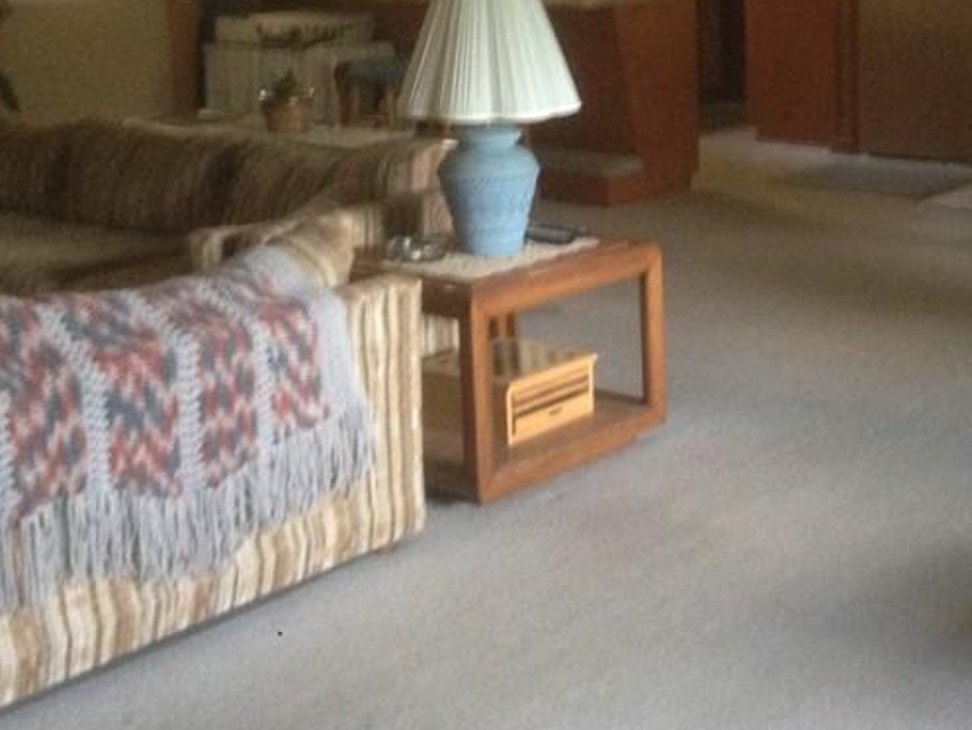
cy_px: 162
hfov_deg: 28.2
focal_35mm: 68
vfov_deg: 21.4
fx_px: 1910
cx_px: 722
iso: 400
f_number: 2.4
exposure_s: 1/17
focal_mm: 4.12
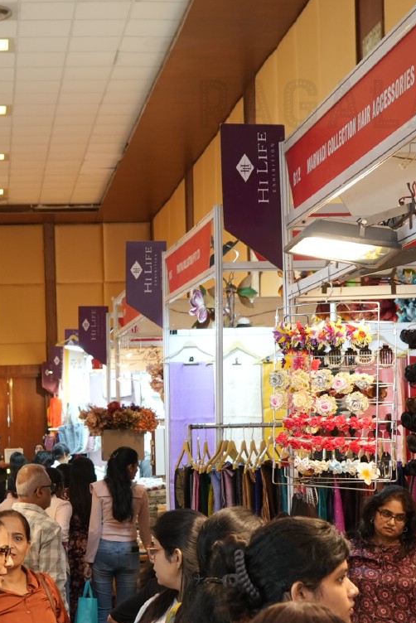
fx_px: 1281
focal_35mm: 74
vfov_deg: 27.1
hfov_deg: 18.2
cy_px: 436
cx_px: 51
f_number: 5
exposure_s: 1/160
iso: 800
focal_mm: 29
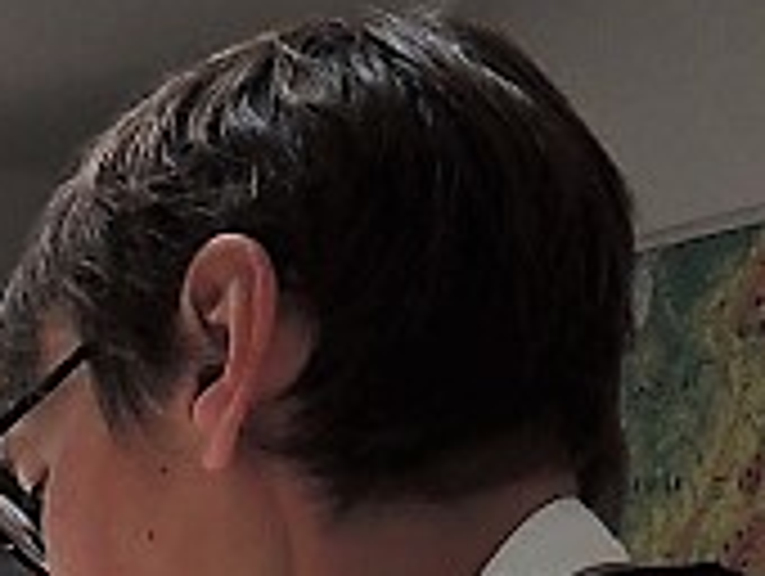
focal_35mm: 141
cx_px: -657
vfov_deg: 9.2
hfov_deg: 12.6
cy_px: 1490
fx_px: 3120
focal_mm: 5.1
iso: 80
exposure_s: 1/200
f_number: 1.8
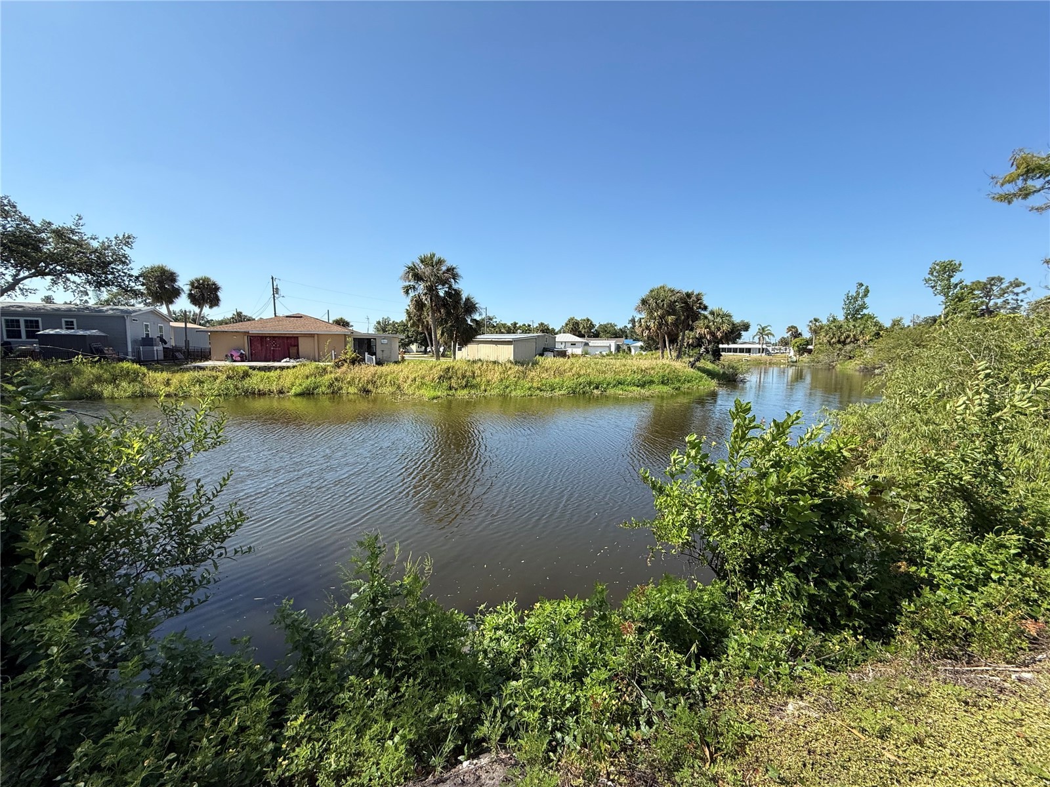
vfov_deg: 85.7
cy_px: 394
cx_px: 525
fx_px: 425
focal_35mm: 14
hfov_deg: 102.1
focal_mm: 2.22
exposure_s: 1/1497
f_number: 2.2
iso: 50
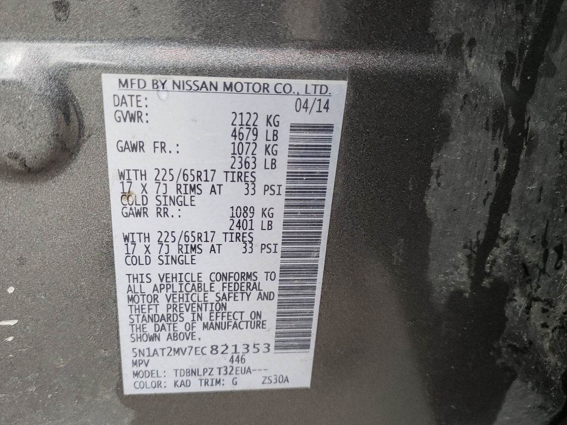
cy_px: 226
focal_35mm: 32
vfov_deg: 44.1
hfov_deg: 56.8
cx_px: 277
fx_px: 524
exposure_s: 1/120
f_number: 1.5
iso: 77
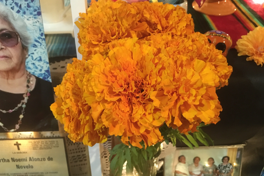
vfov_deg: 42.3
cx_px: 128
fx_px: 227
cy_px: 87
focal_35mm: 31
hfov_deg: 60.3
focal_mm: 4.15
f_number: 2.2
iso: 320
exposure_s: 1/15
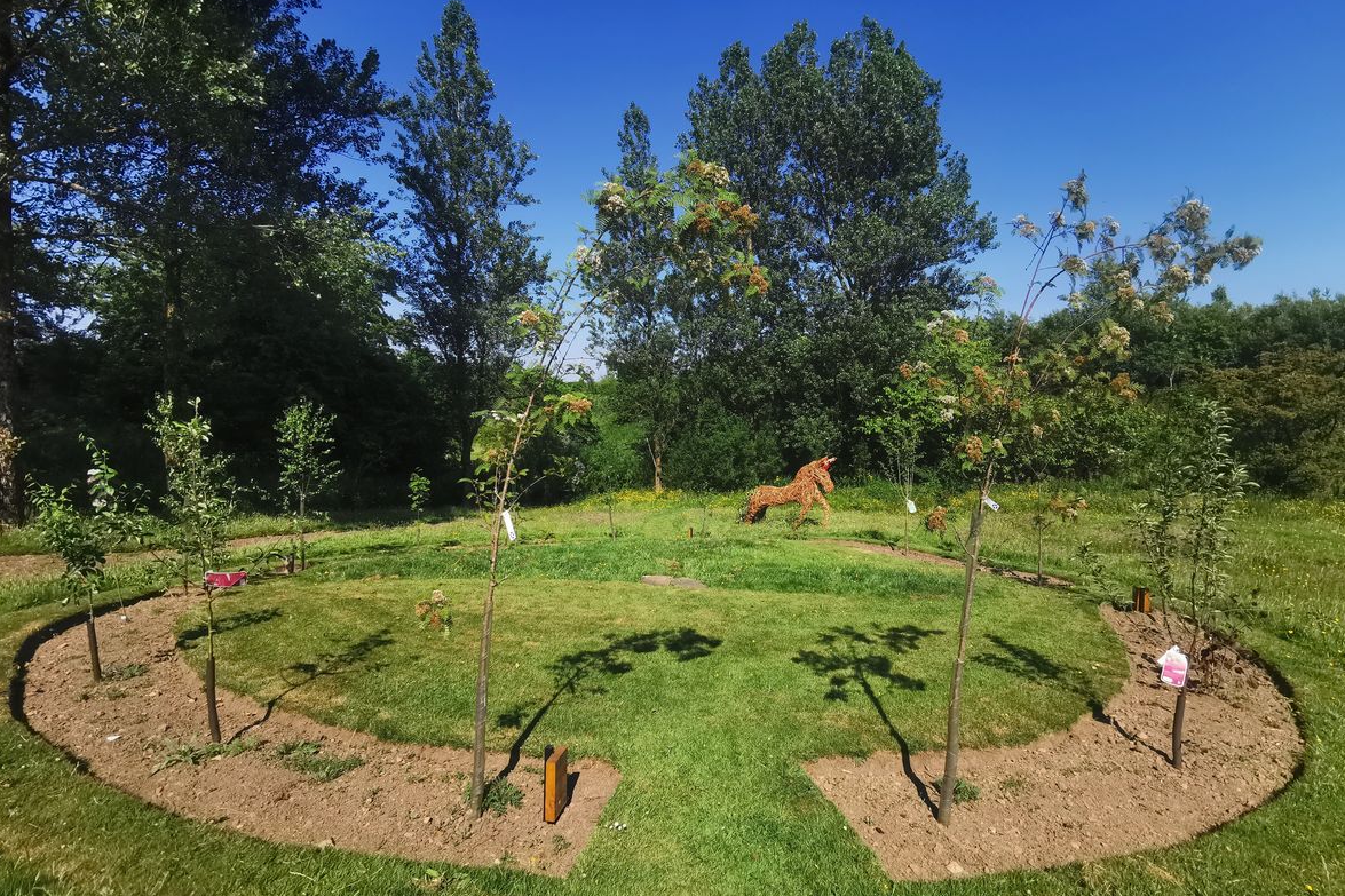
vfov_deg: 70.4
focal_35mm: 17
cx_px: 663
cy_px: 442
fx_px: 635
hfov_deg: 93.3
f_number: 2.2
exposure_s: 1/933
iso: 50
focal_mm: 2.35
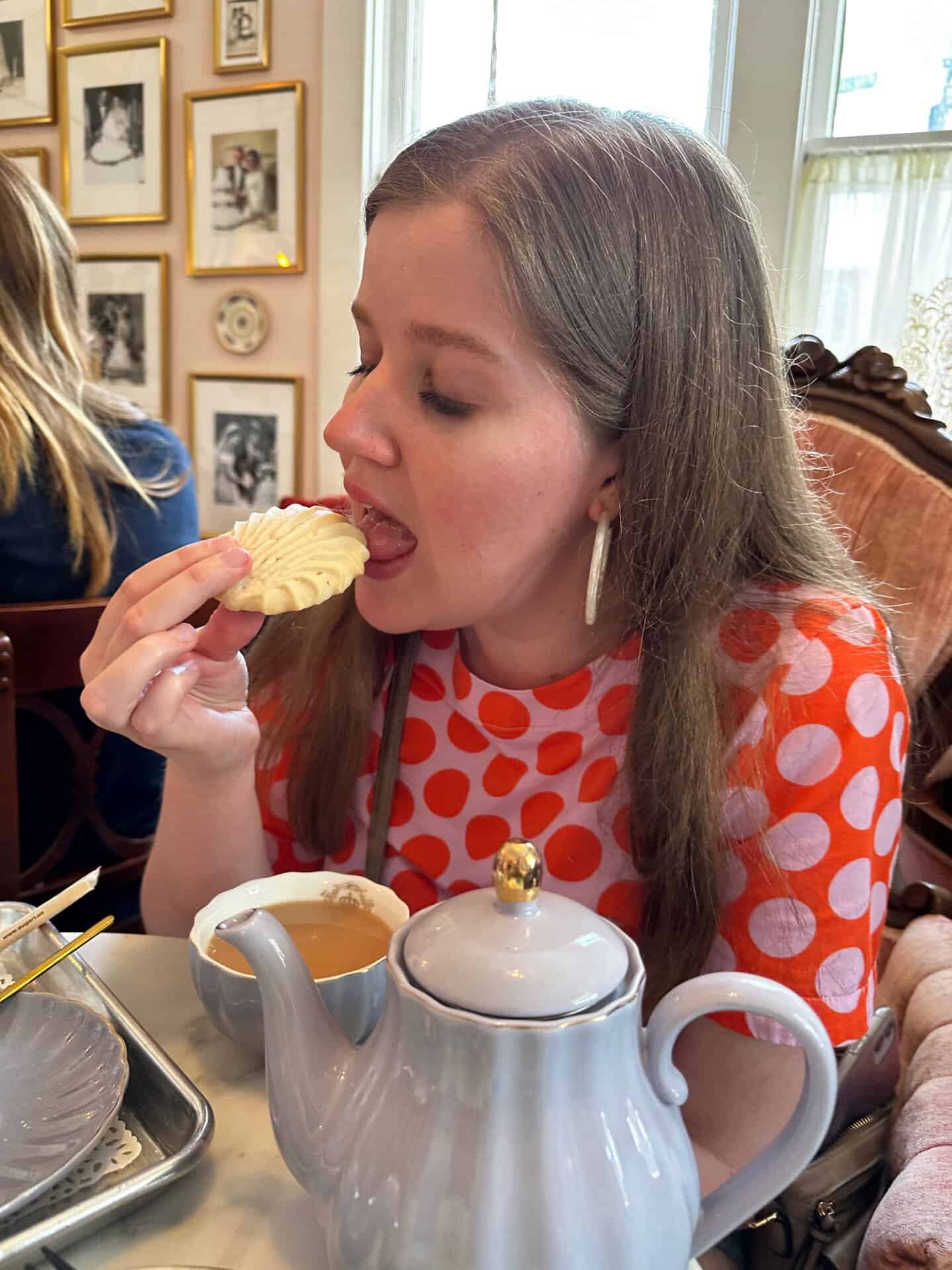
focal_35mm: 24
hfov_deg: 56.8
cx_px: 476
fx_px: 880
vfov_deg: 71.6
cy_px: 635
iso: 125
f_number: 1.78
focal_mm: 6.86
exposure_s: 1/60
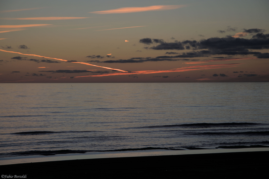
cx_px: 134
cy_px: 90
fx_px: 1009
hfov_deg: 15.2
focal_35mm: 135
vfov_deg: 10.2
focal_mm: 90
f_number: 7.1
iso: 100
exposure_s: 1/60
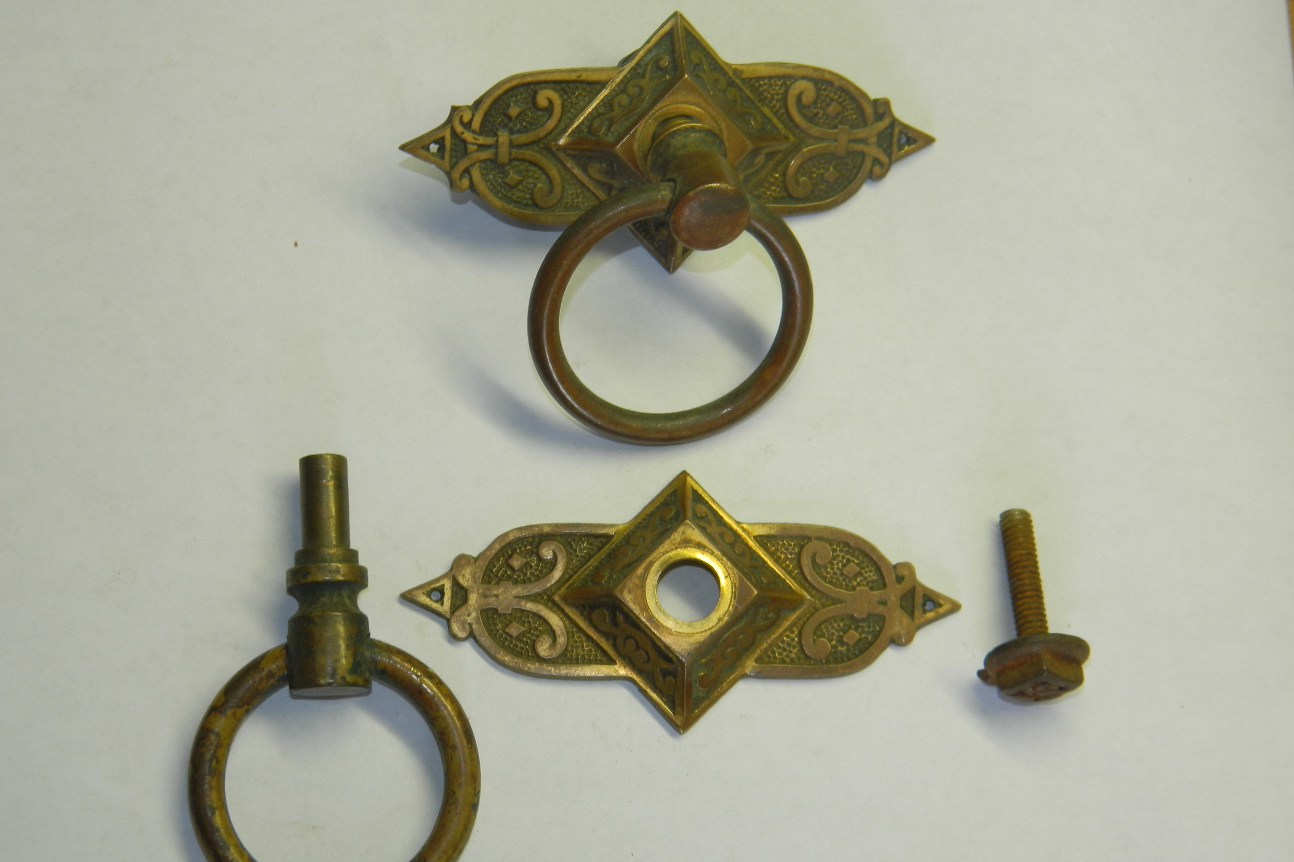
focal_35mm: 73
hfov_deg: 27.7
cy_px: 469
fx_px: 2624
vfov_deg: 18.7
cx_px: 646
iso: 100
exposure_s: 1/30
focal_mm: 12.6
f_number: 4
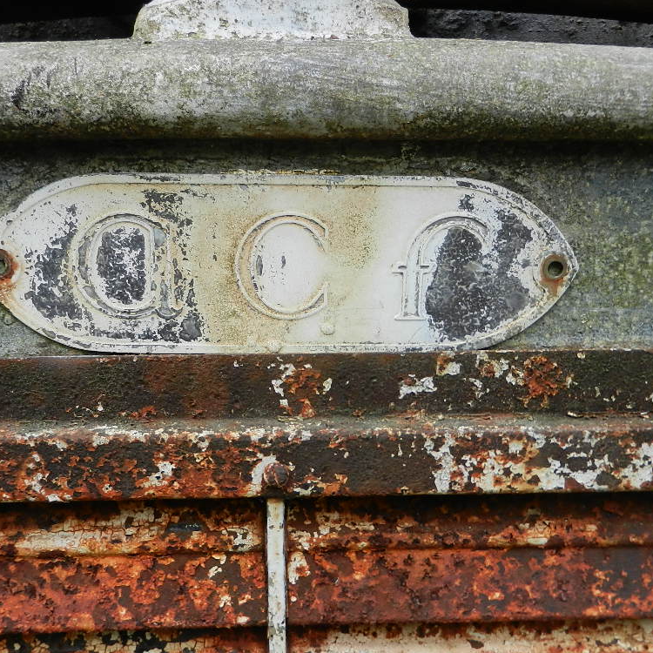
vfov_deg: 47.2
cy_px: 320
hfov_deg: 47.1
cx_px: 289
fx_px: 747
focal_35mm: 35
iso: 160
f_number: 3.6
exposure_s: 1/60
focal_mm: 5.1
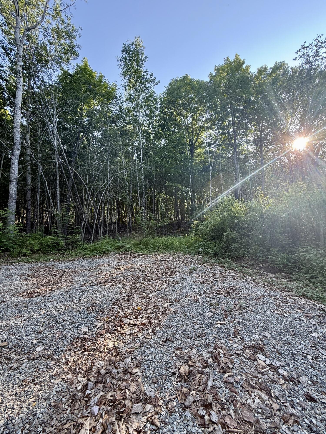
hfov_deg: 85.7
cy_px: 217
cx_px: 163
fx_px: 176
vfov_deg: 102.1
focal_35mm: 14
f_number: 2.2
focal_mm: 2.22
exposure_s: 1/131
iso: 64
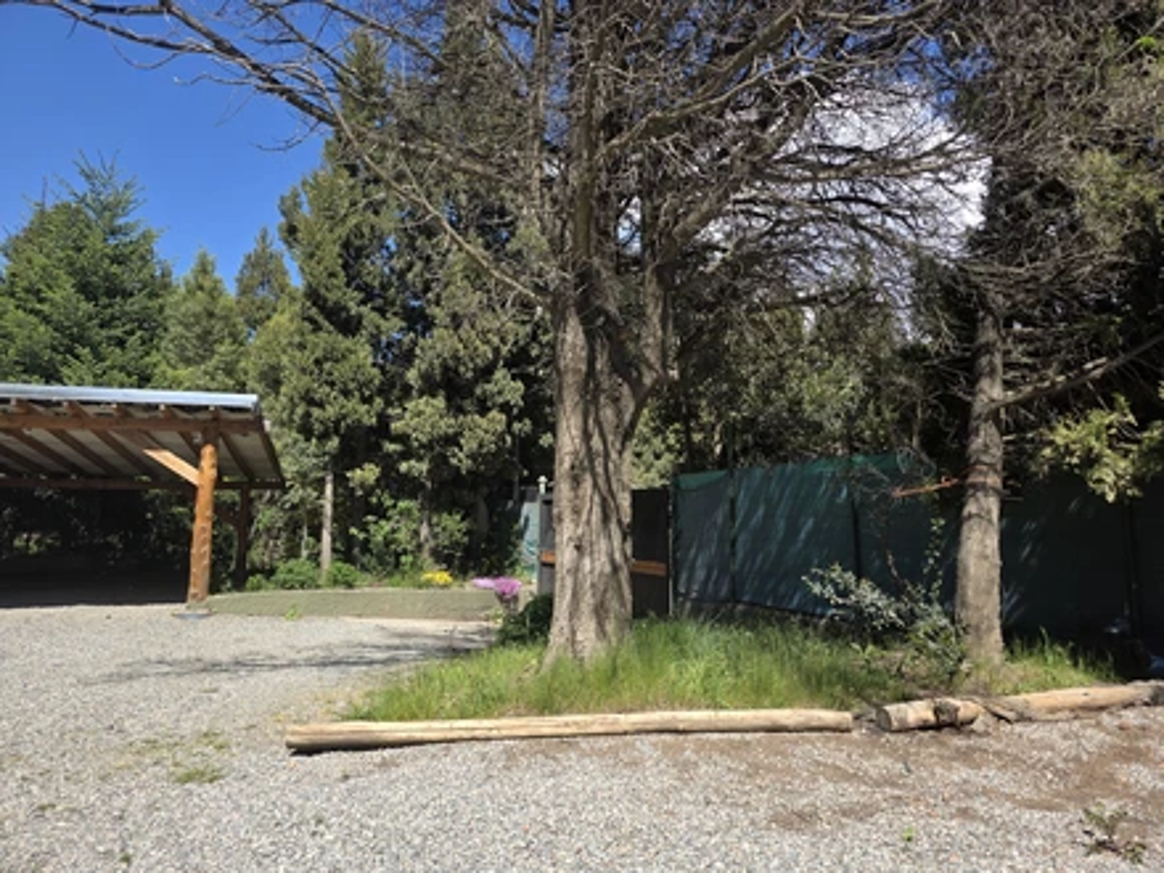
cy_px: 436
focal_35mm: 23
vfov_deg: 58.9
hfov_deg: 73.9
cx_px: 582
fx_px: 773
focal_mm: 6.3
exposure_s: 1/3647
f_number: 1.7
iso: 80
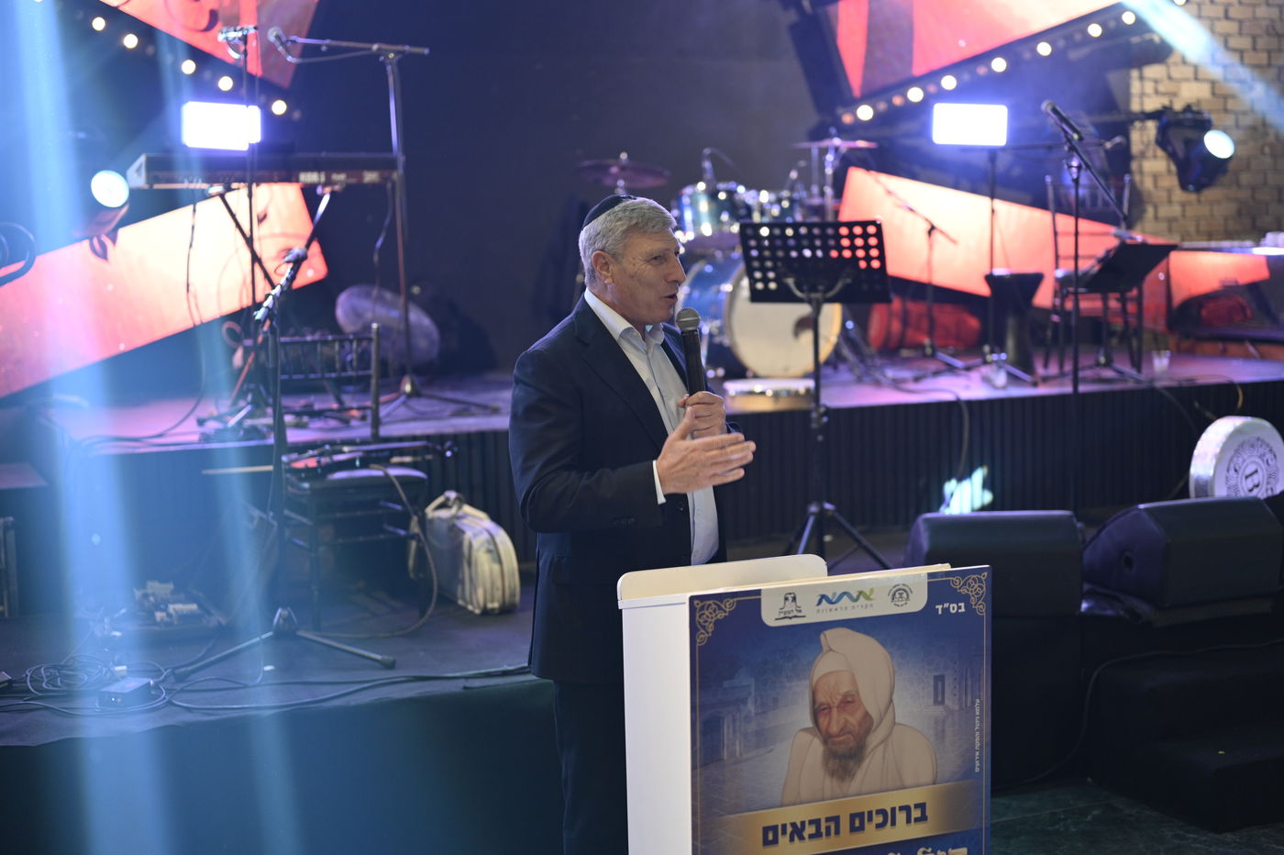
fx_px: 1782
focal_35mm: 50
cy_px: 428
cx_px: 642
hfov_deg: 39.6
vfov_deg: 27.0
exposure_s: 1/200
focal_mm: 50
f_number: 1.8
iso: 800
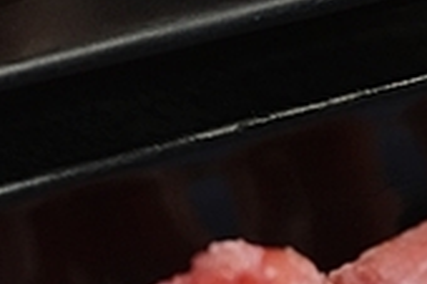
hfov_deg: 10.4
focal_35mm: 175
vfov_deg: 7.6
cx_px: -545
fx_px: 2074
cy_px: -219
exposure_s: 1/80
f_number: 3.6
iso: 400
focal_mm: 23
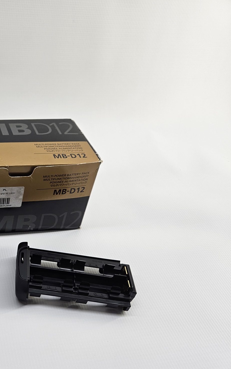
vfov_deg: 58.2
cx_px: -14
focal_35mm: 33
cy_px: 187
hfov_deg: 34.0
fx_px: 333
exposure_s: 1/205
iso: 40
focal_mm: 5.4
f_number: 1.8
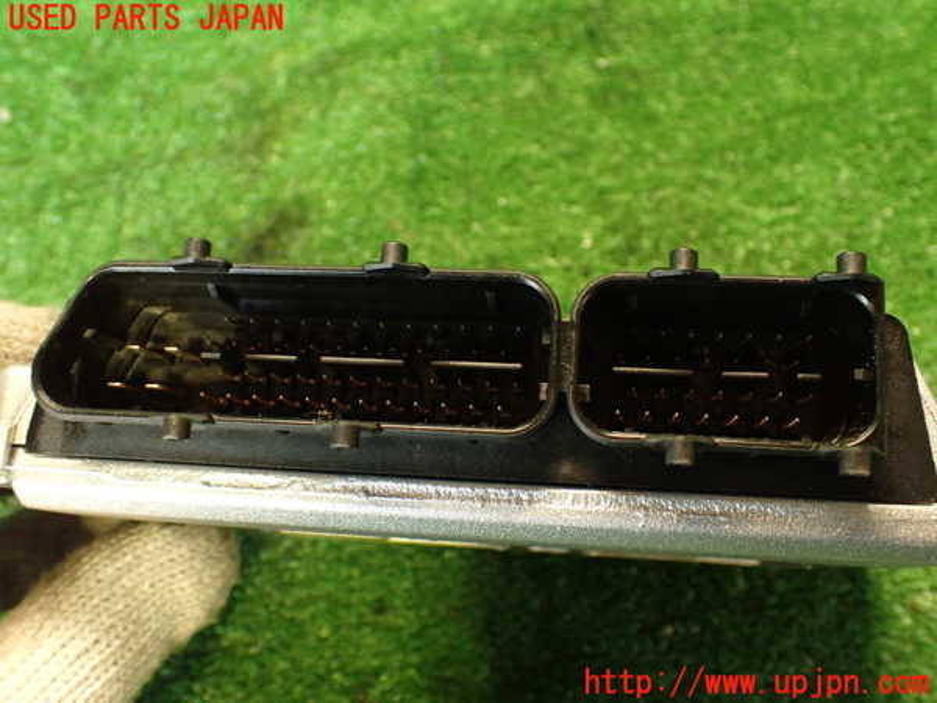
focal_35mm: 36
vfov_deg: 39.7
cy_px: 352
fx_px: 974
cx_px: 468
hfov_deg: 51.4
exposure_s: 1/30
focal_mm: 6.37
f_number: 2.5
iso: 800
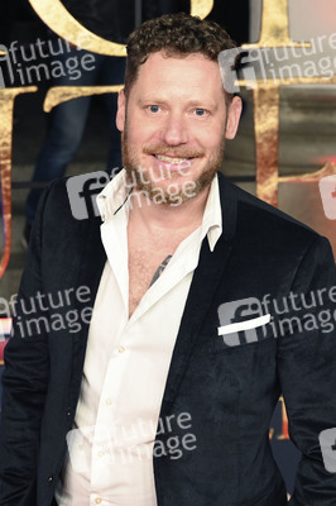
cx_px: 168
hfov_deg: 18.2
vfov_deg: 27.0
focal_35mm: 75
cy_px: 253
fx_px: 1052
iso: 640
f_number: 5.6
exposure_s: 1/125
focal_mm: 75
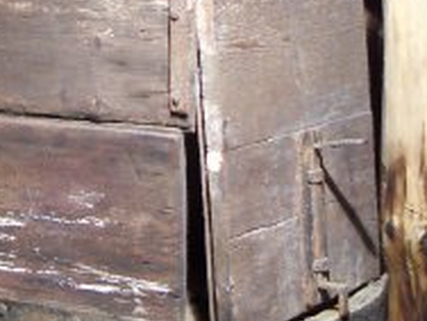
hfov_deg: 12.6
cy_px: 23
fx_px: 1924
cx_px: 39
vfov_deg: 9.5
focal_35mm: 156
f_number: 3.5
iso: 80
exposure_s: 1.5
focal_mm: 6.6
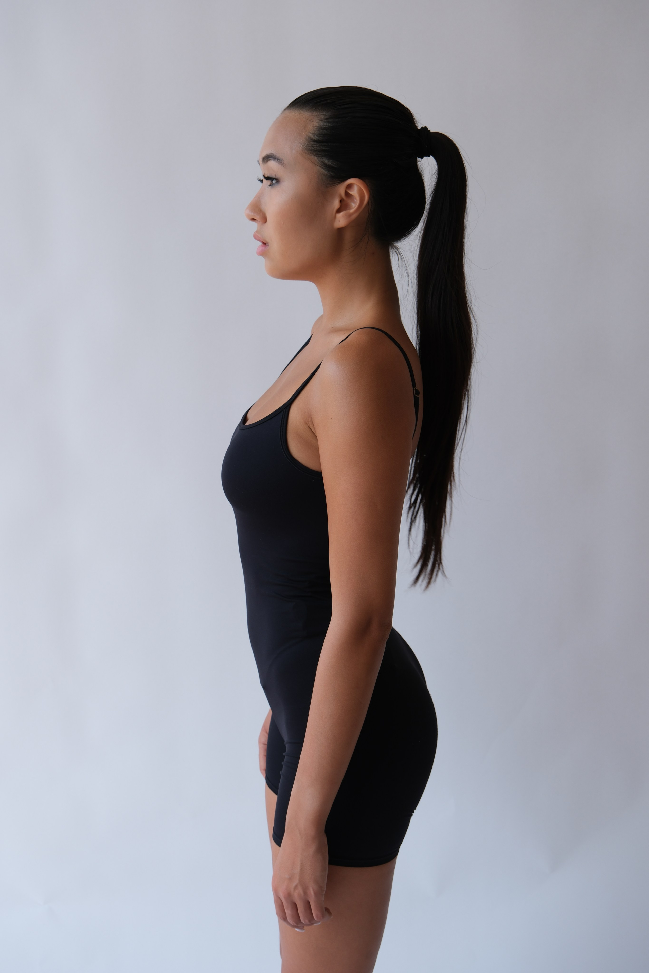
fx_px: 1244
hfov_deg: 29.2
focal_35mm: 46
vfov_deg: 42.7
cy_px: 486
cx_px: 324
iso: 125
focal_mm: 30.8
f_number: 5.6
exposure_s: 1/60
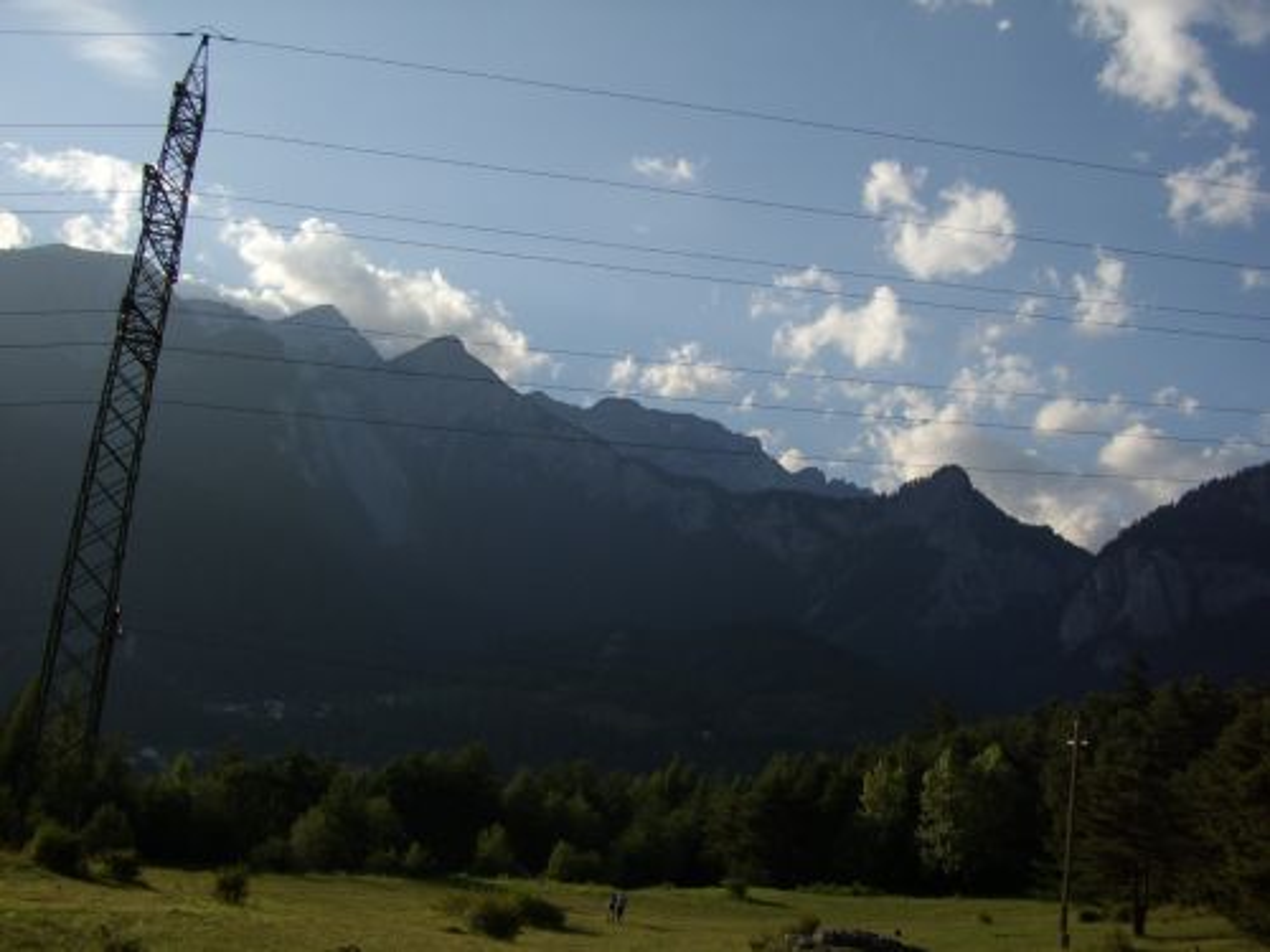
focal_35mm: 30
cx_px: 635
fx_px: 1101
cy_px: 476
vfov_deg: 46.8
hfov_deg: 60.0
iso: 71
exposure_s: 1/1000
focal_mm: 5.8
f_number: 4.1
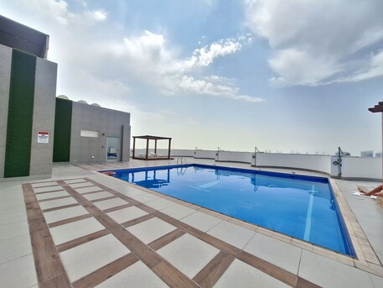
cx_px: 192
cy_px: 144
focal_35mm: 13
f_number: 2.2
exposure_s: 1/1835
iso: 40
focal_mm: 1.74
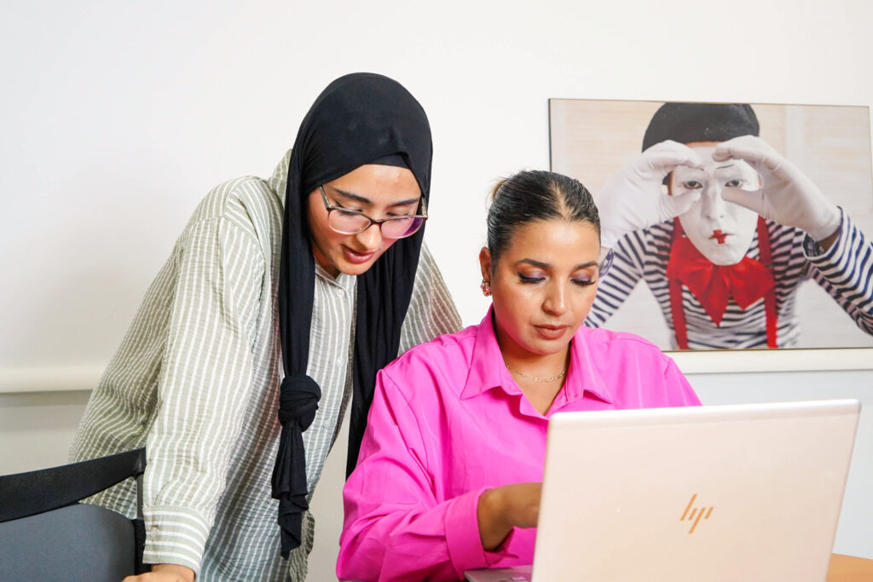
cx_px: 436
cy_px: 291
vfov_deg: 36.9
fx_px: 873
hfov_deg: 53.1
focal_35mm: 36
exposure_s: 1/100
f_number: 5
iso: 1250
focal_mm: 36
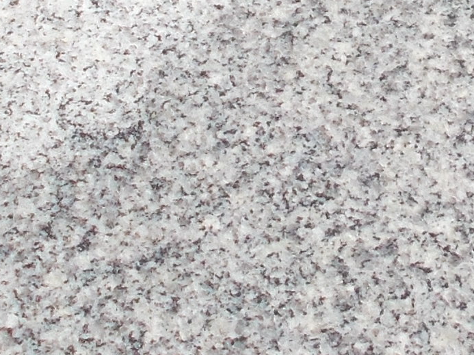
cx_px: 384
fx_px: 2368
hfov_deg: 11.4
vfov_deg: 8.3
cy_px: -258
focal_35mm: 173
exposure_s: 1/125
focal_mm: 4.6
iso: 80
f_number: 8
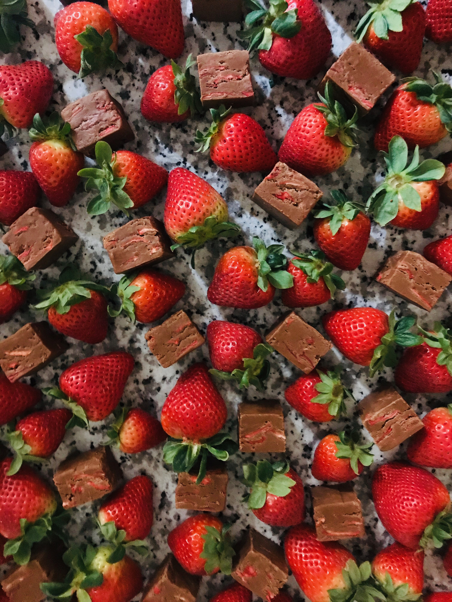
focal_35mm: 28
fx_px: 487
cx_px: 226
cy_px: 301
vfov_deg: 63.4
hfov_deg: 49.7
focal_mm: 3.99
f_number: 1.8
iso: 160
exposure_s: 1/4
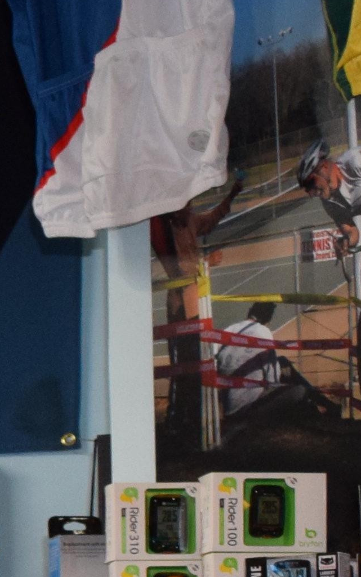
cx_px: -746
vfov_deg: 11.4
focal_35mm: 179
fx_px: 2817
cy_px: 714
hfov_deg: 6.6
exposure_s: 1/100
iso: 800
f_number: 5
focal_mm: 20
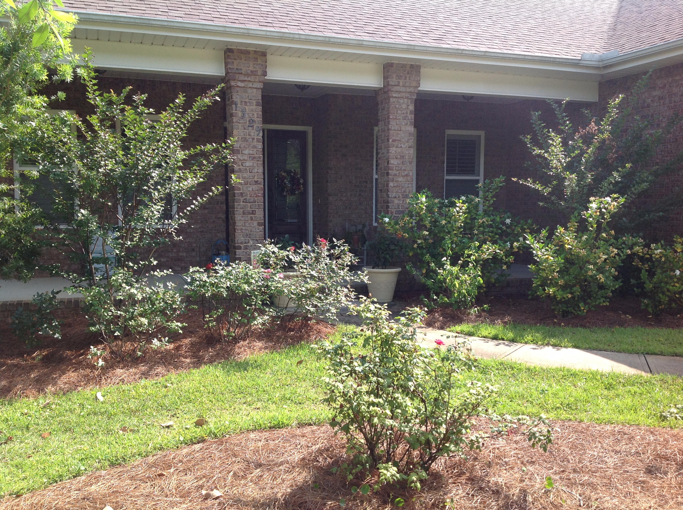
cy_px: 255
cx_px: 342
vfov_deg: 40.6
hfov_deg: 52.7
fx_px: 690
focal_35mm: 35
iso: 50
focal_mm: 4.28
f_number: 2.4
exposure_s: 1/581
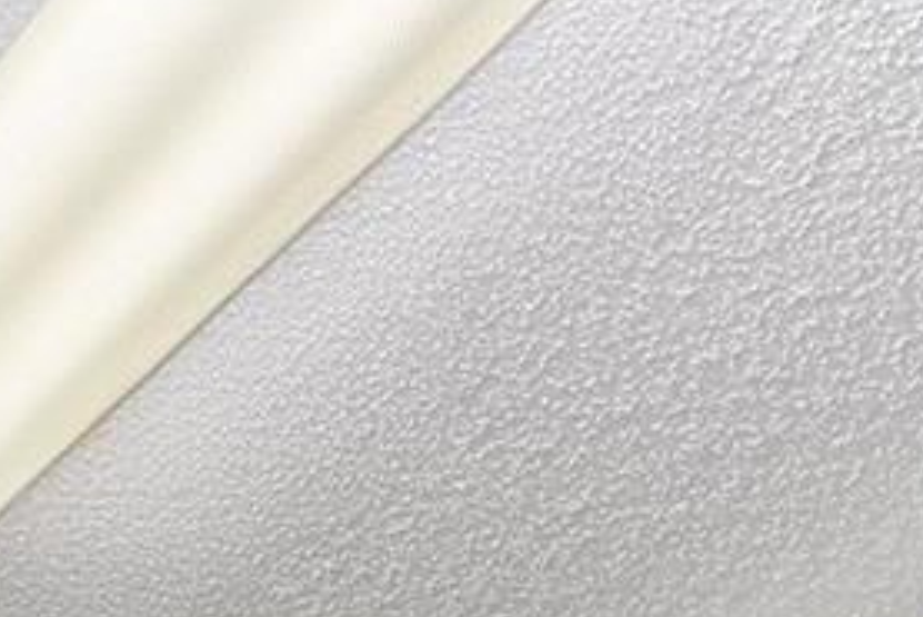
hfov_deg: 26.6
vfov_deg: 11.8
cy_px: 1744
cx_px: 223
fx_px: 1924
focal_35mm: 75
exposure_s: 1/1.67
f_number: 7.1
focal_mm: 13
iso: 100
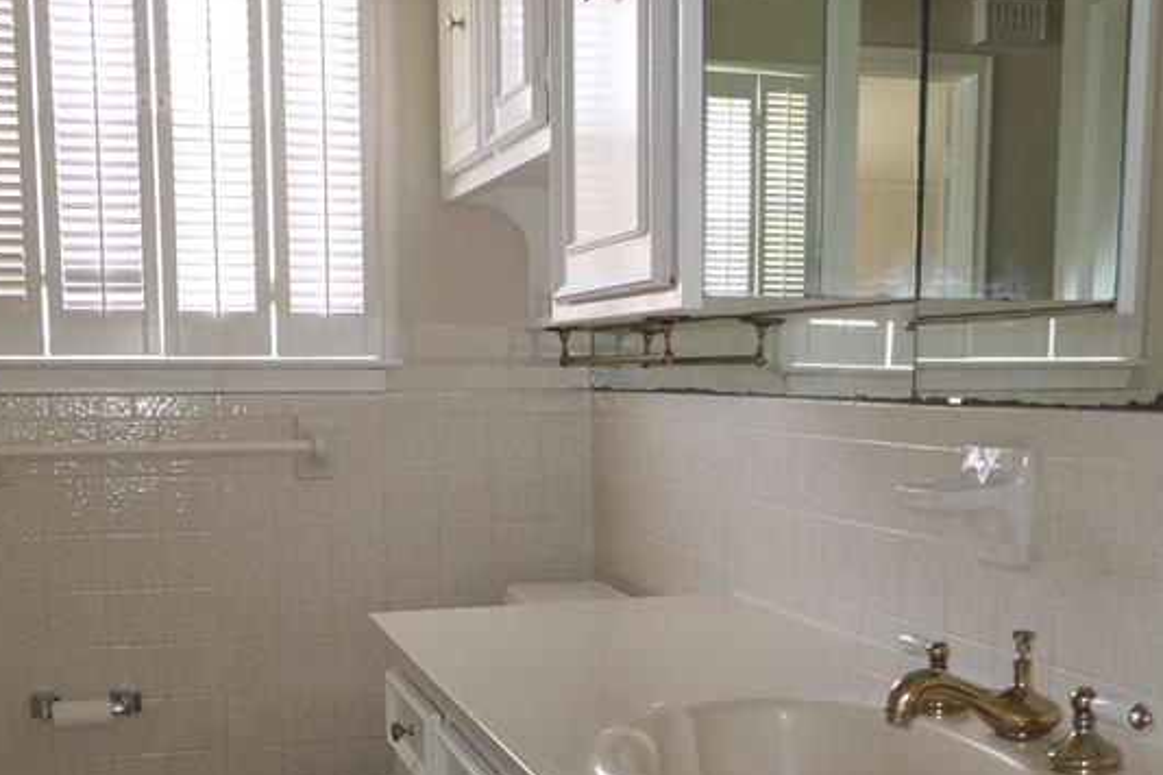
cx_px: 560
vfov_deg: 28.8
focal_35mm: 46
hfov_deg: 42.7
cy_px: 590
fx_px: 1486
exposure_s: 1/60
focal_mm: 8.8
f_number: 1.4
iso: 200
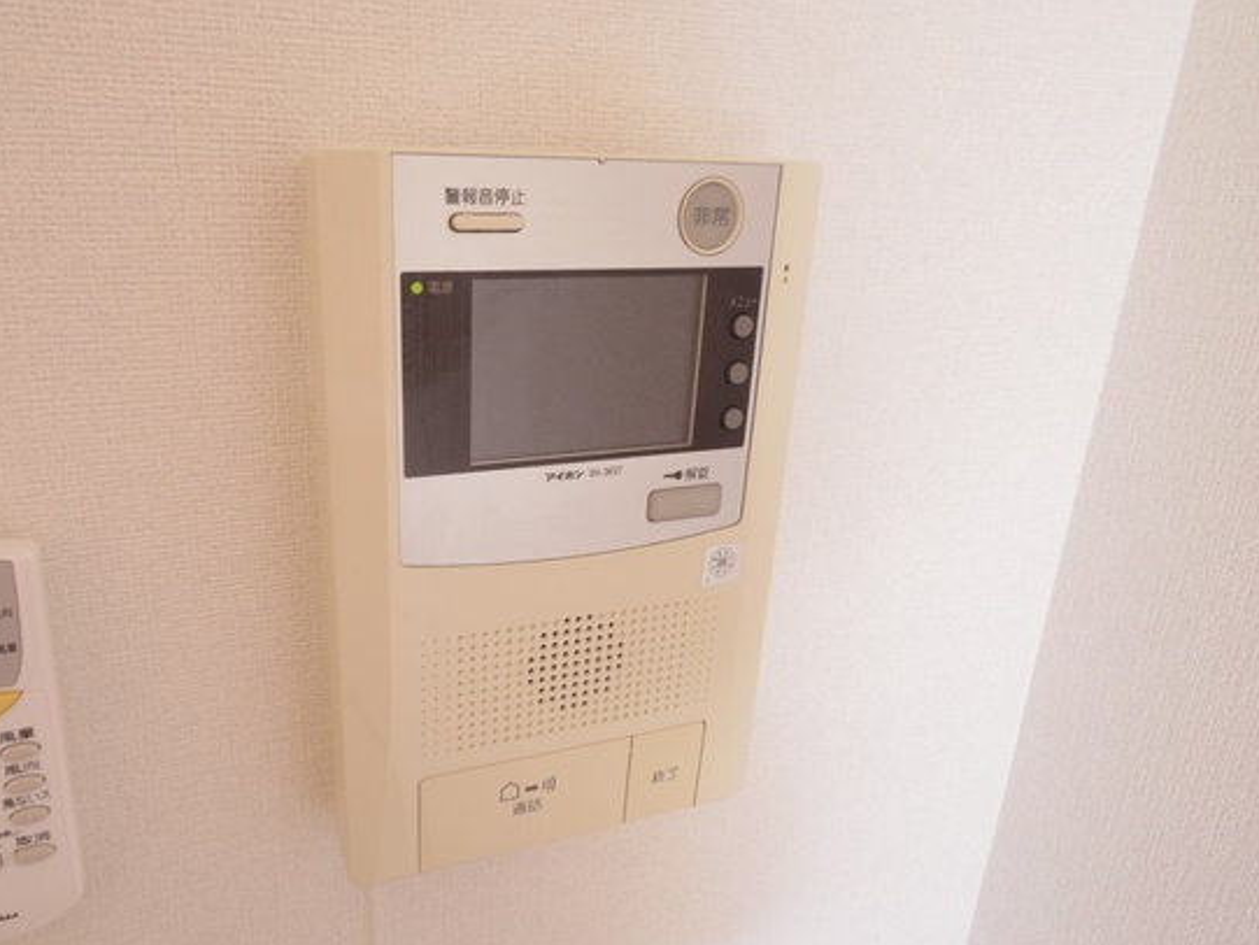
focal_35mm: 22
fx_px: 800
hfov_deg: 75.3
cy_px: 478
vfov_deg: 61.1
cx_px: 491
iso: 125
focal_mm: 3.8
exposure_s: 1/30
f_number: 3.7
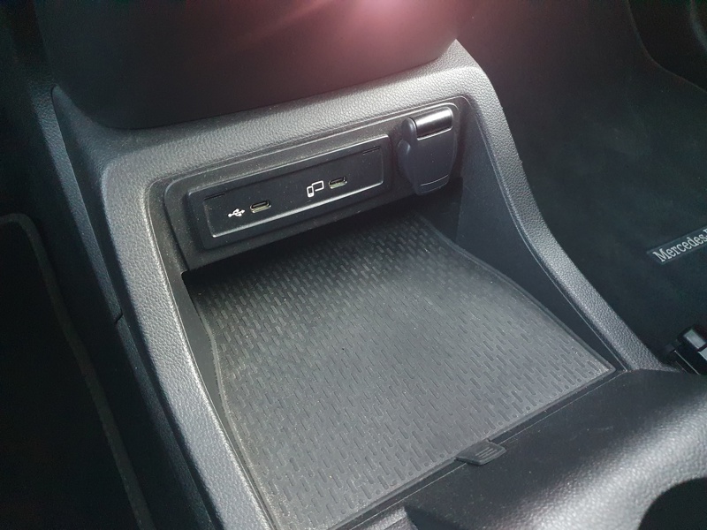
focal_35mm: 26
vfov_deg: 53.1
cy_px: 265
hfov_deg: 67.3
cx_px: 354
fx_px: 531
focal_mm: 4.32
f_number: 1.5
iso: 640
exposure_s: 1/33
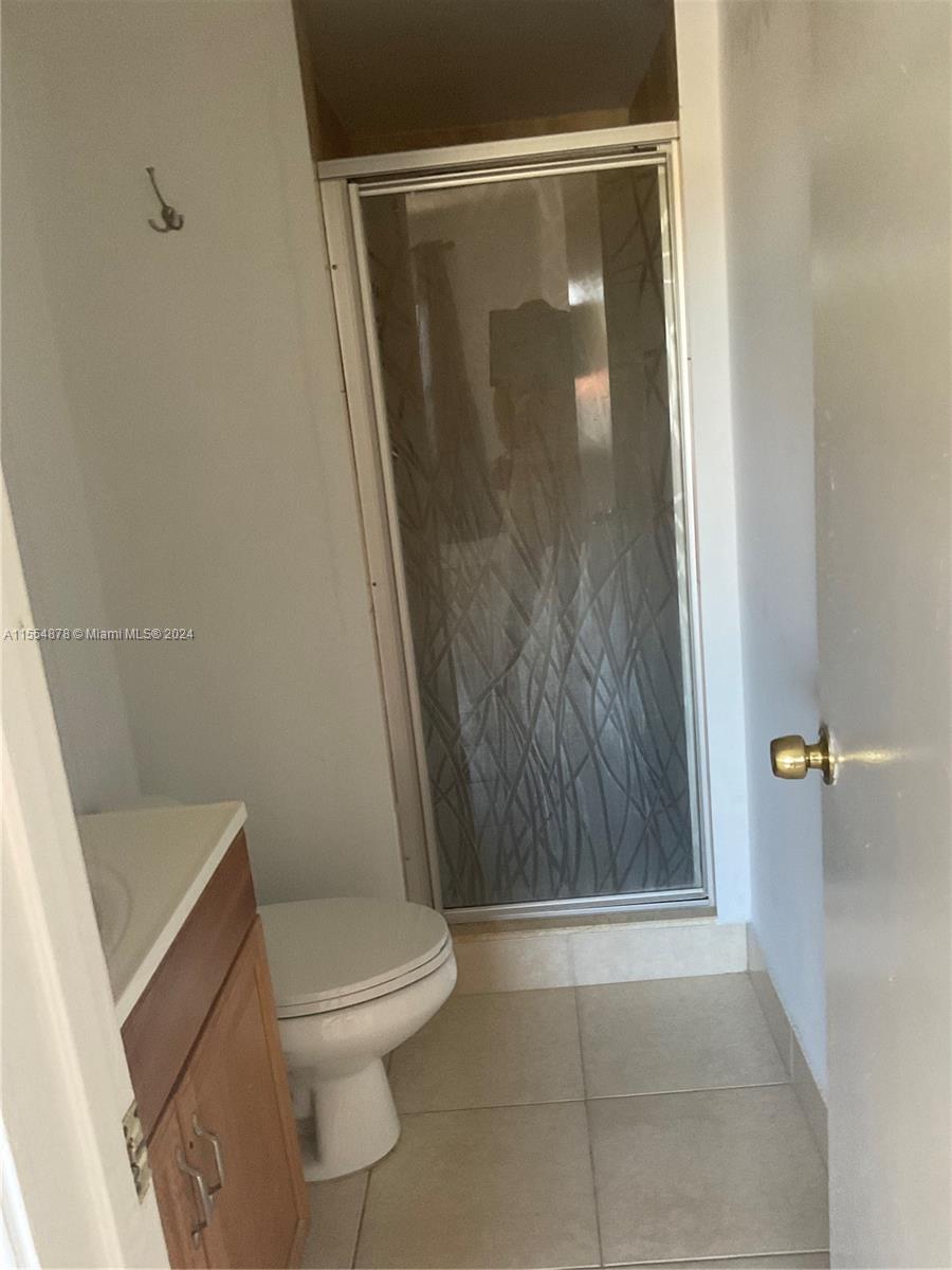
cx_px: 476
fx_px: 1063
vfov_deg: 61.7
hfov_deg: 48.2
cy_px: 635
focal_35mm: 29
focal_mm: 3
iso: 250
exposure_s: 1/60
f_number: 1.8
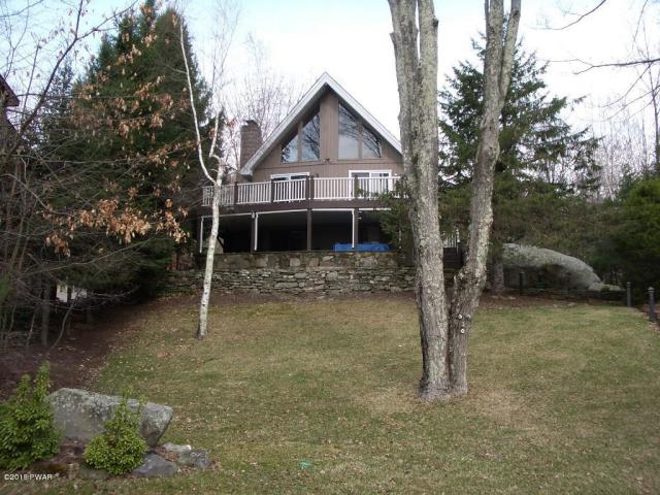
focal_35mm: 35
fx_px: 667
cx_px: 330
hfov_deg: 52.6
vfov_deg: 40.7
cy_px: 248
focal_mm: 5.8
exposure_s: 1/160
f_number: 4.3
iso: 80
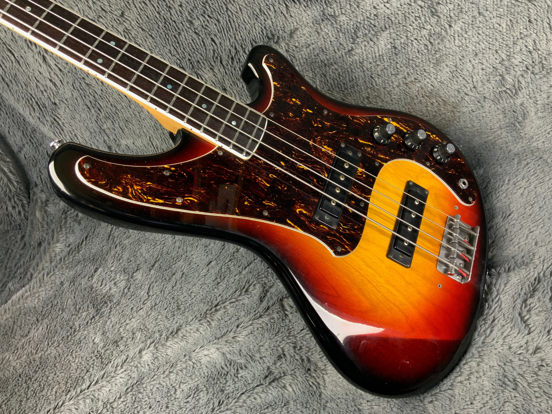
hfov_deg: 61.7
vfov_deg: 48.2
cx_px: 276
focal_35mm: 29
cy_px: 207
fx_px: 462
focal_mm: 3
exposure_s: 1/50
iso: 160
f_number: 1.8
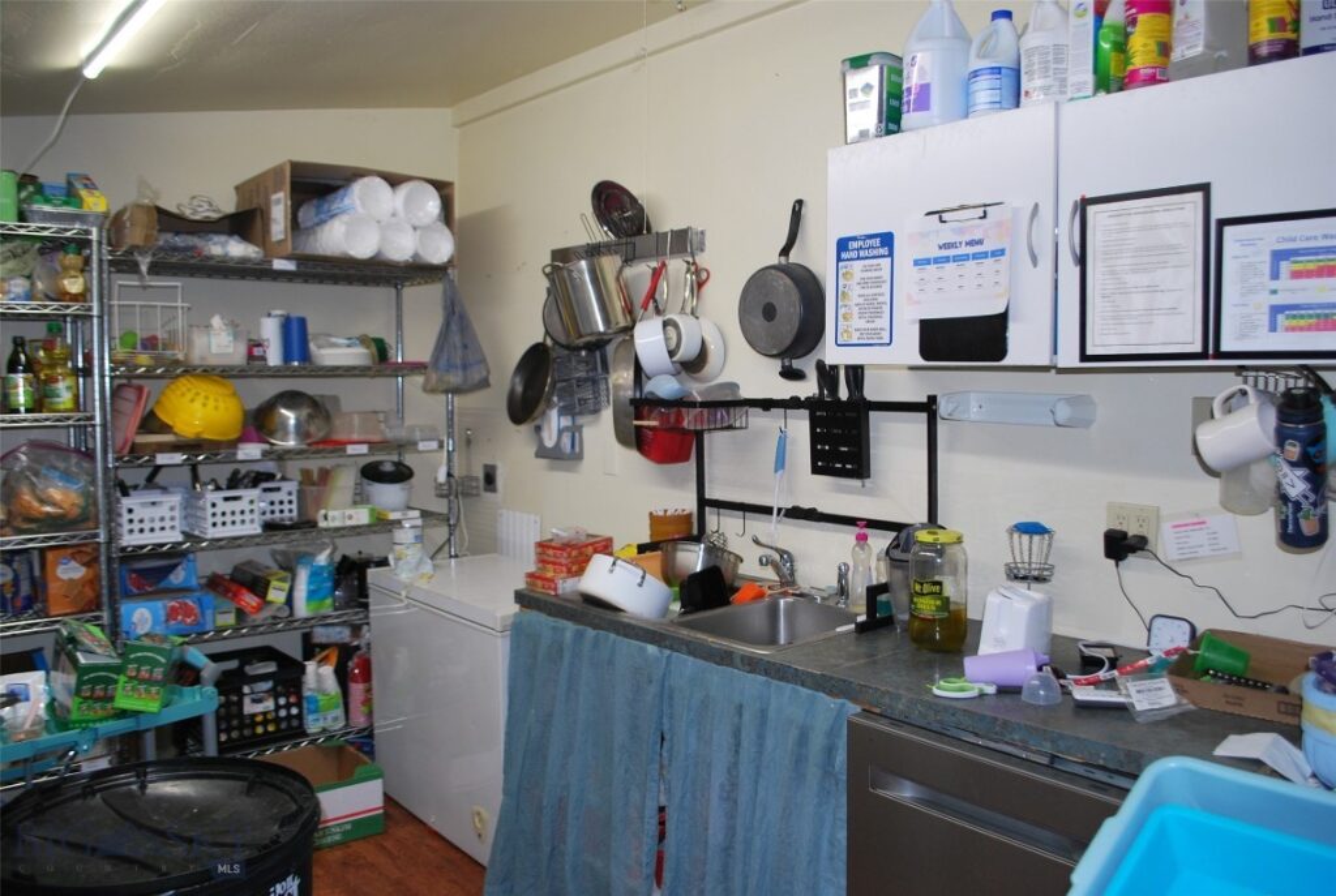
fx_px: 1004
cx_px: 668
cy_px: 448
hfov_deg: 67.3
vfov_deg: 48.1
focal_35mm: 27
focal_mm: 18
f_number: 3.5
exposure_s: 1/60
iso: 200
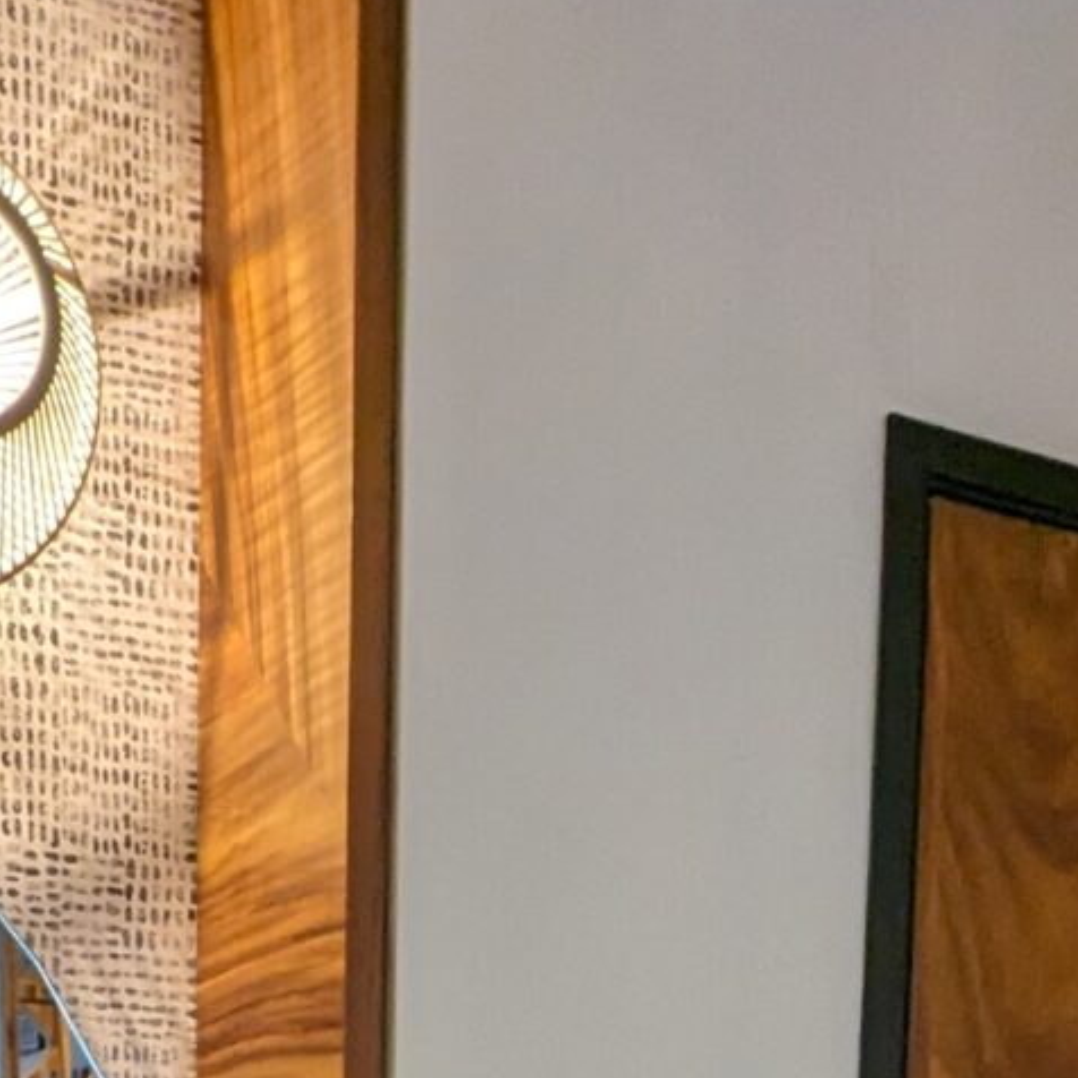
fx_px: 2678
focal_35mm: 76
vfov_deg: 18.5
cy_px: 1857
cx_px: 469
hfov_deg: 22.7
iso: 153
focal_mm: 2.35
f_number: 2.2
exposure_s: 1/60
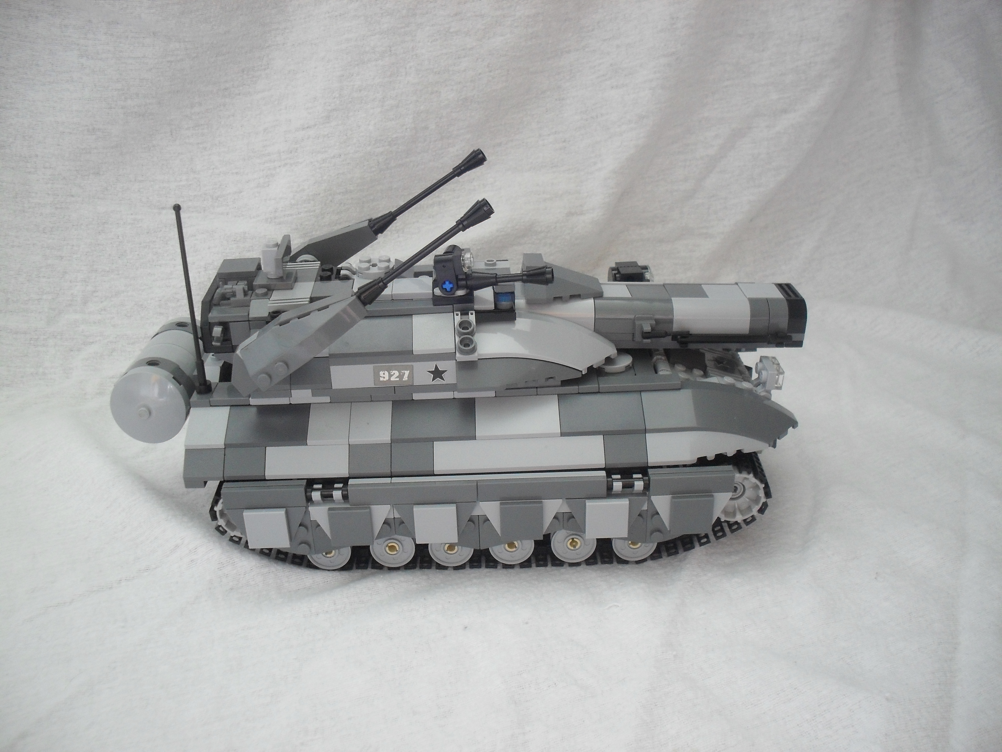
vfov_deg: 40.7
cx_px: 501
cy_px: 376
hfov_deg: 52.6
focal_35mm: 35
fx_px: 1013
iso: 200
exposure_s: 1/1.43
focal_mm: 6.3
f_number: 3.2
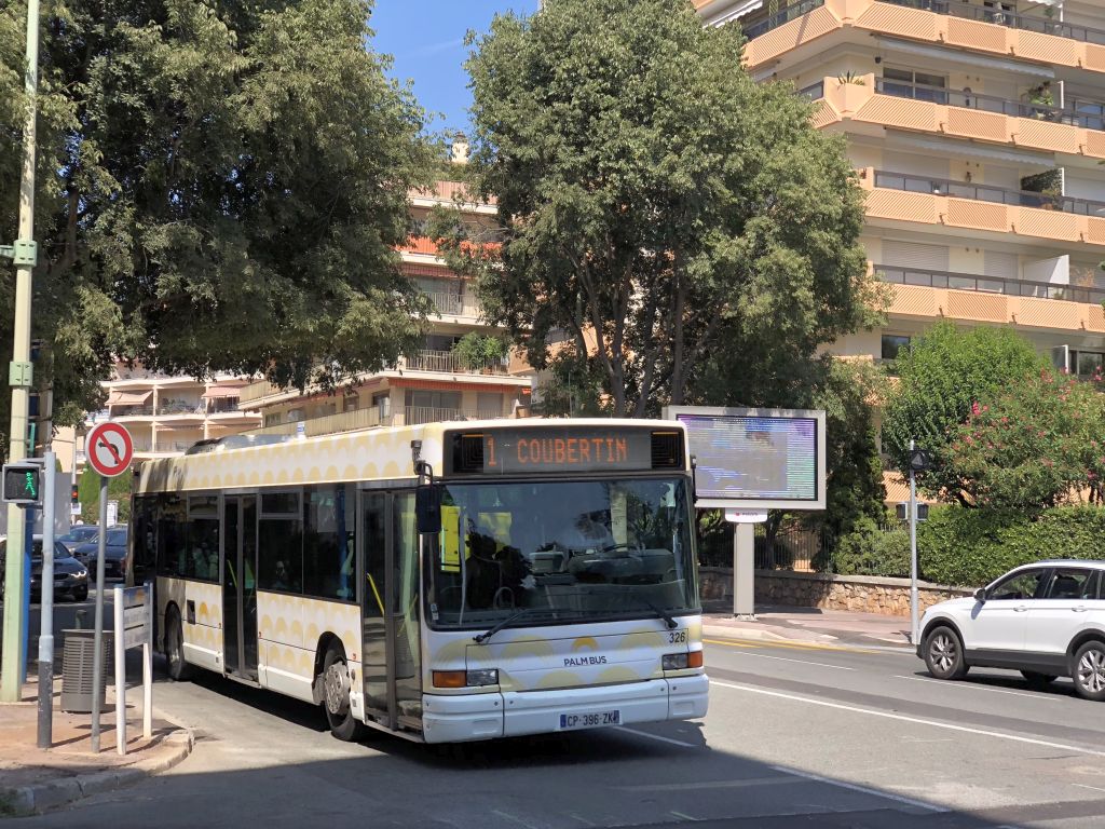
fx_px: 1660
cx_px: 552
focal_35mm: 52
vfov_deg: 28.0
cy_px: 414
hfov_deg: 36.8
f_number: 2.4
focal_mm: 6
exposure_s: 1/649
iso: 16
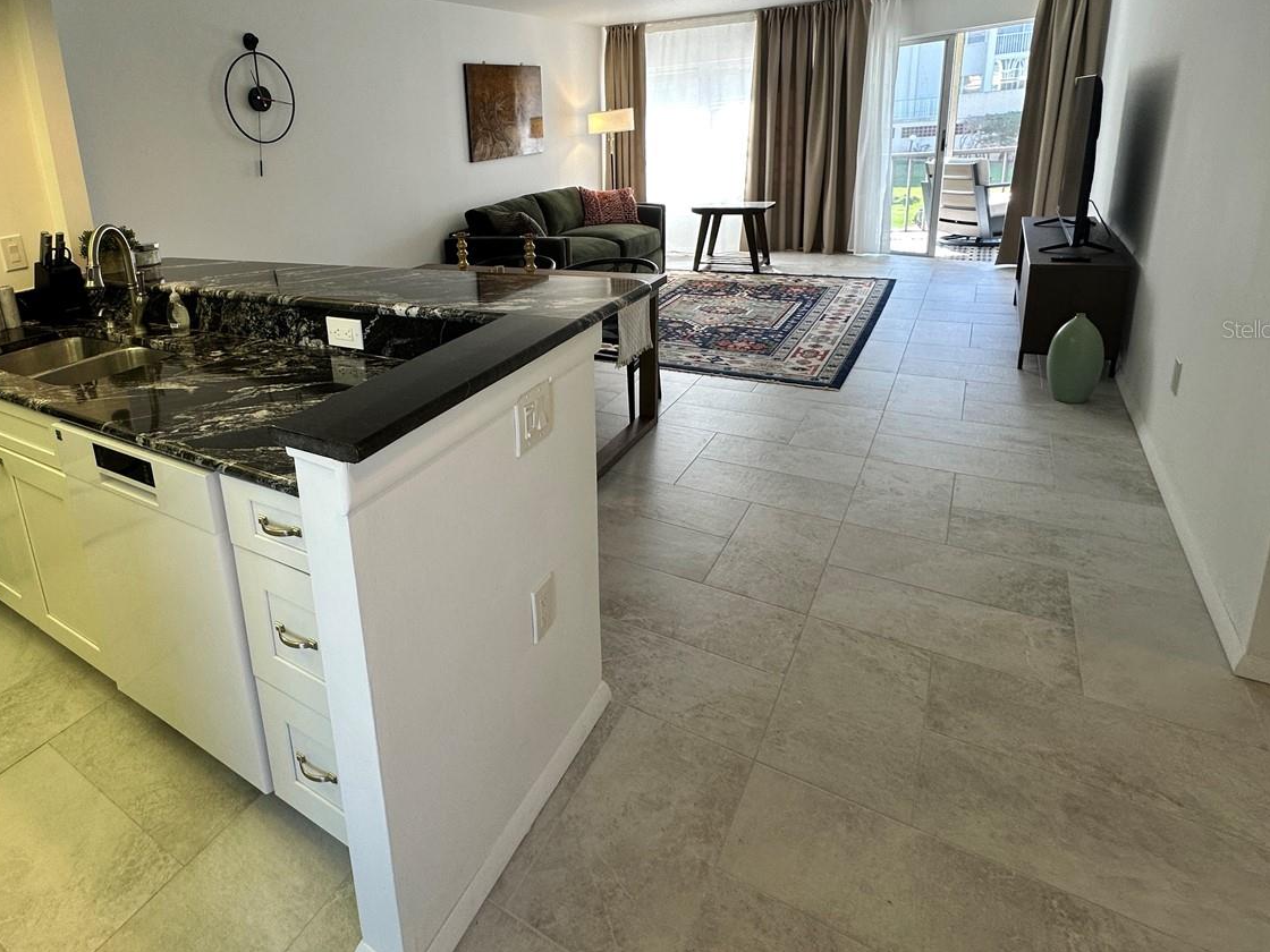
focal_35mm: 20
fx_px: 734
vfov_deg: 64.5
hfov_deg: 79.0
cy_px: 329
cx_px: 422
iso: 100
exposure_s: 1/120
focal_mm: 2.22
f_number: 2.2
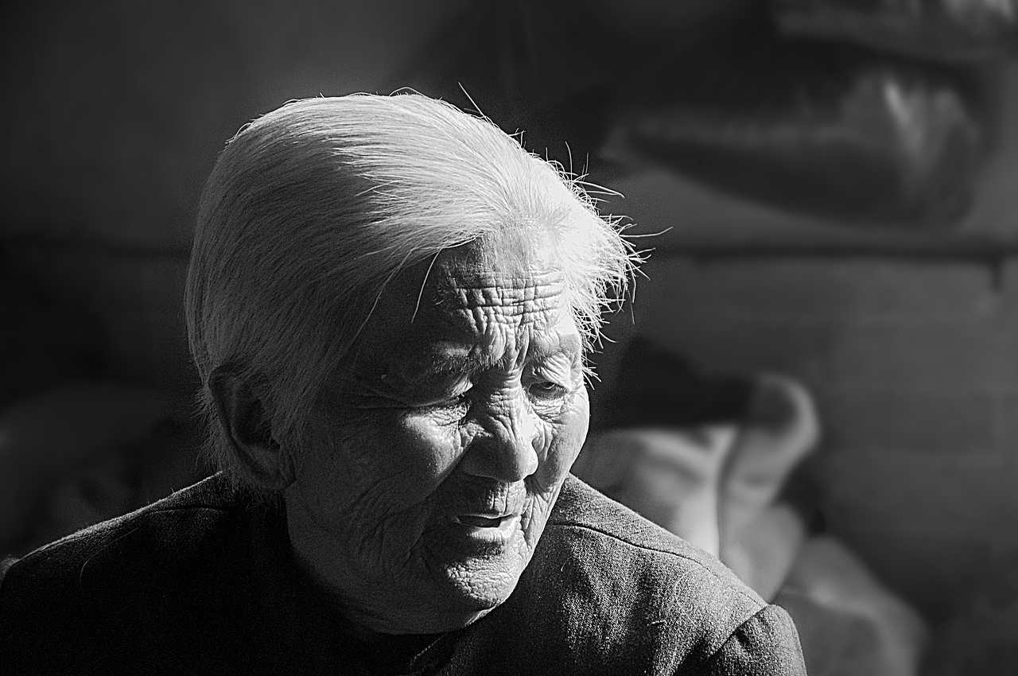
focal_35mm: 120
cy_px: 338
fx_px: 3389
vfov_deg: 11.4
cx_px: 509
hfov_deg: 17.1
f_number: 5.3
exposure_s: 1/60
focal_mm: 80
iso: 1600
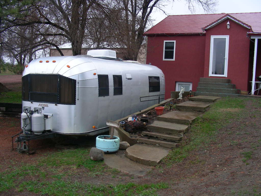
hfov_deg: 49.0
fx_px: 287
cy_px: 98
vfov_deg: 37.7
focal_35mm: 38
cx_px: 130
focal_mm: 6.3
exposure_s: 1/36.3
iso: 50
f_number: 3.5
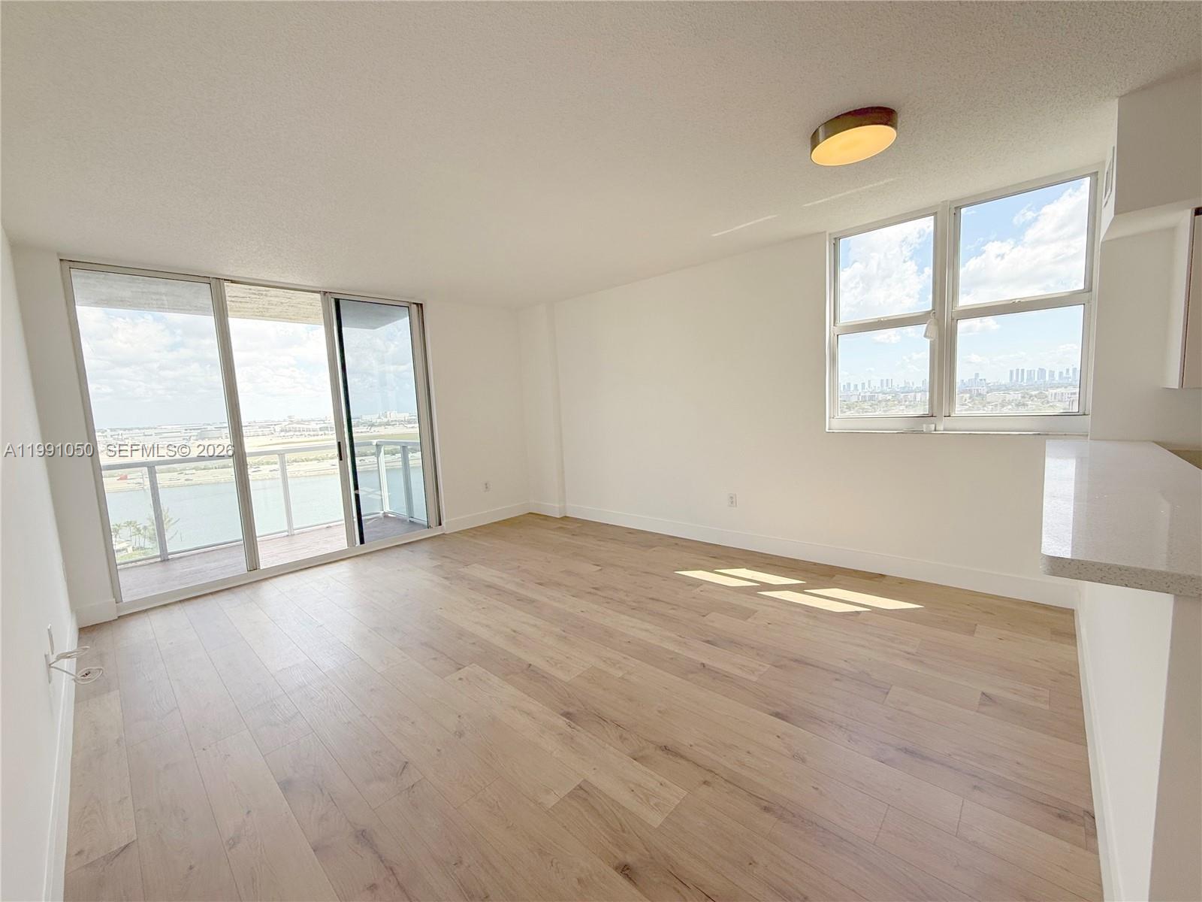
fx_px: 486
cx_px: 601
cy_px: 451
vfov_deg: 85.7
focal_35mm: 14
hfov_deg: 102.1
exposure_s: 1/355
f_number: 2.2
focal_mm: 2.22
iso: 64
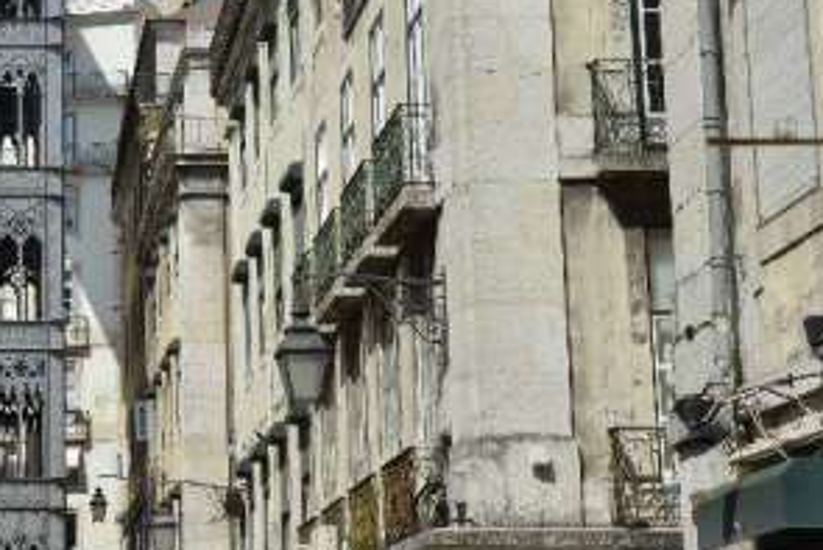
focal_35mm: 114
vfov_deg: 12.0
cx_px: -61
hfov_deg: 17.4
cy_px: 106
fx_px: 2607
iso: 125
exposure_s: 1/160
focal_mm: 42
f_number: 14
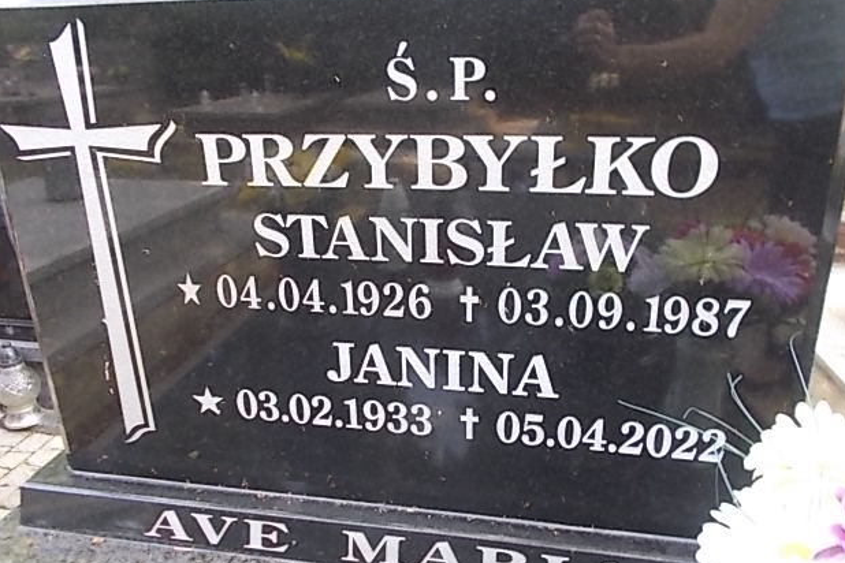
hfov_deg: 65.5
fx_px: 657
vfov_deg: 46.4
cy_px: 275
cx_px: 436
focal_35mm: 28
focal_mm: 4.6
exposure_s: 1/30
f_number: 3.2
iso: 80
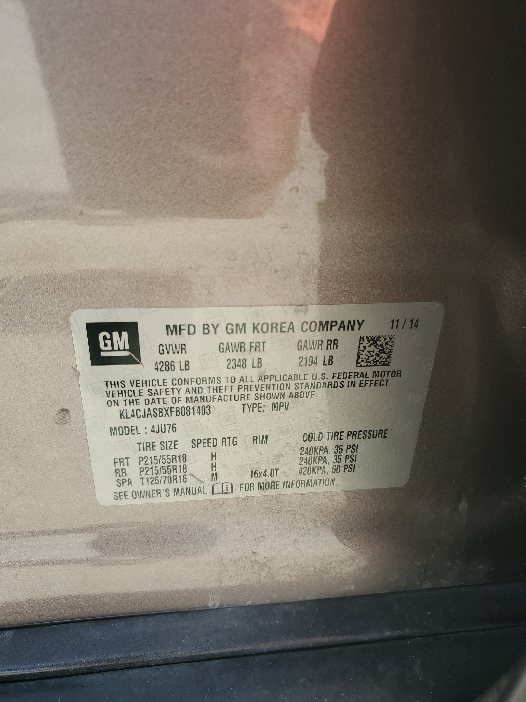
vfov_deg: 67.3
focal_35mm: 26
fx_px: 527
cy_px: 351
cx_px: 263
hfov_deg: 53.1
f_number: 1.5
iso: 50
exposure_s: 1/500
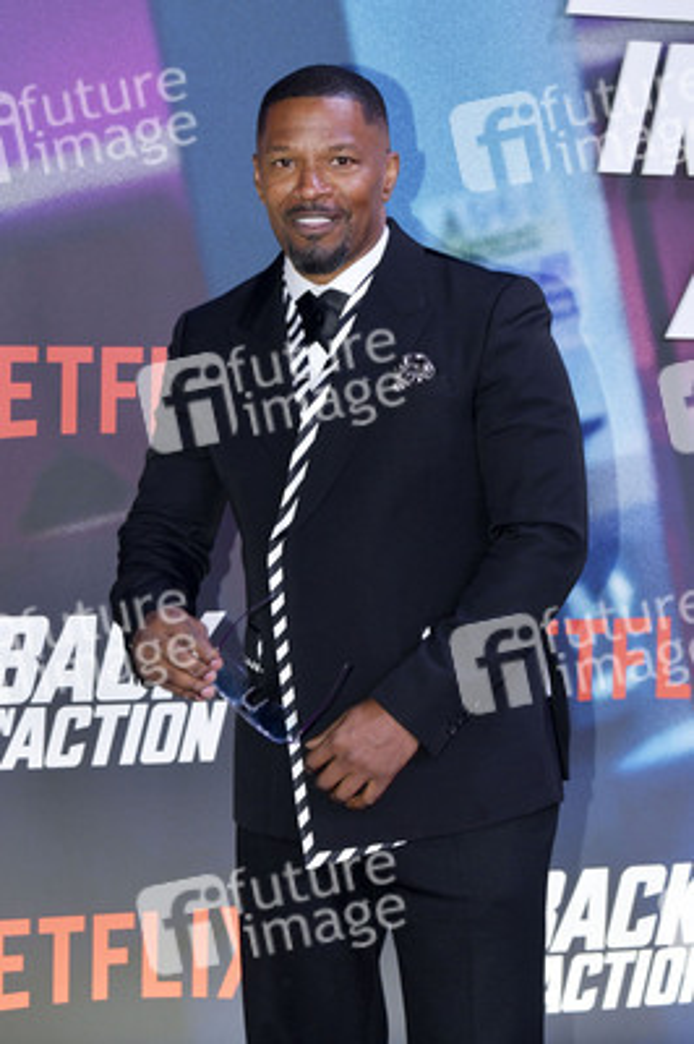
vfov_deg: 18.6
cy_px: 522
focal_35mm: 110
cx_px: 347
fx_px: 3186
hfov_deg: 12.4
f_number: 7.1
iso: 1250
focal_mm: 110
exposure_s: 1/200
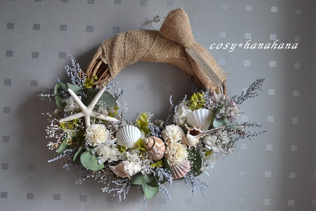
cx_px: 158
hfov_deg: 53.1
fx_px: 316
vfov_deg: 36.9
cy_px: 106
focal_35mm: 36
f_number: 4
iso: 400
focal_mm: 24
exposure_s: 1/20
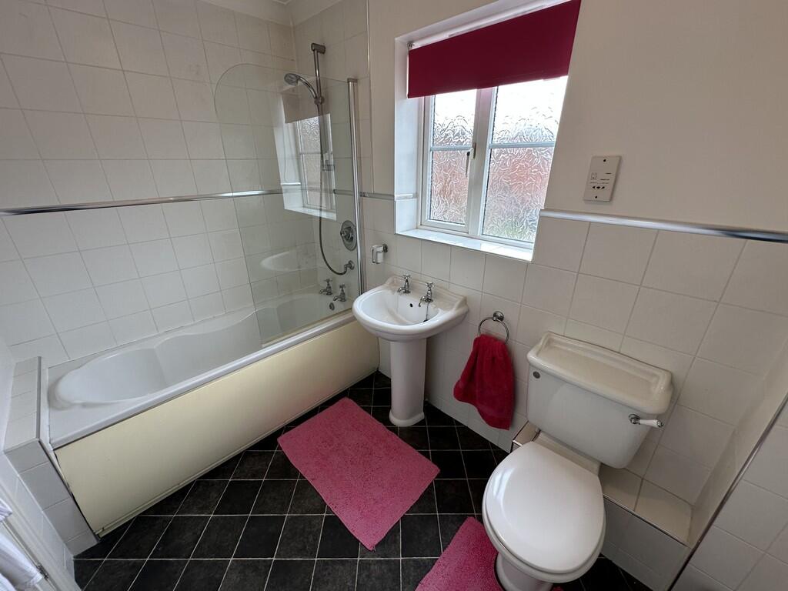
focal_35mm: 14
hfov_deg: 102.1
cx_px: 394
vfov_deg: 85.7
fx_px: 319
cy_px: 296
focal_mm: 2.22
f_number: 2.2
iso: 50
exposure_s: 1/100
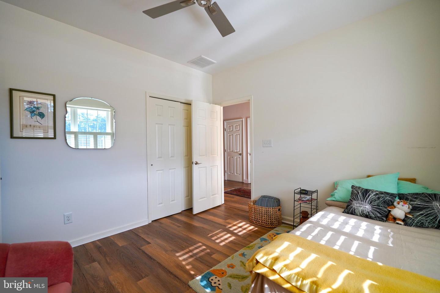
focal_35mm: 16
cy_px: 146
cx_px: 220
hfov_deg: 96.7
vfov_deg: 73.7
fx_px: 196
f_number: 4
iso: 320
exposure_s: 1/160
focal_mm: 16
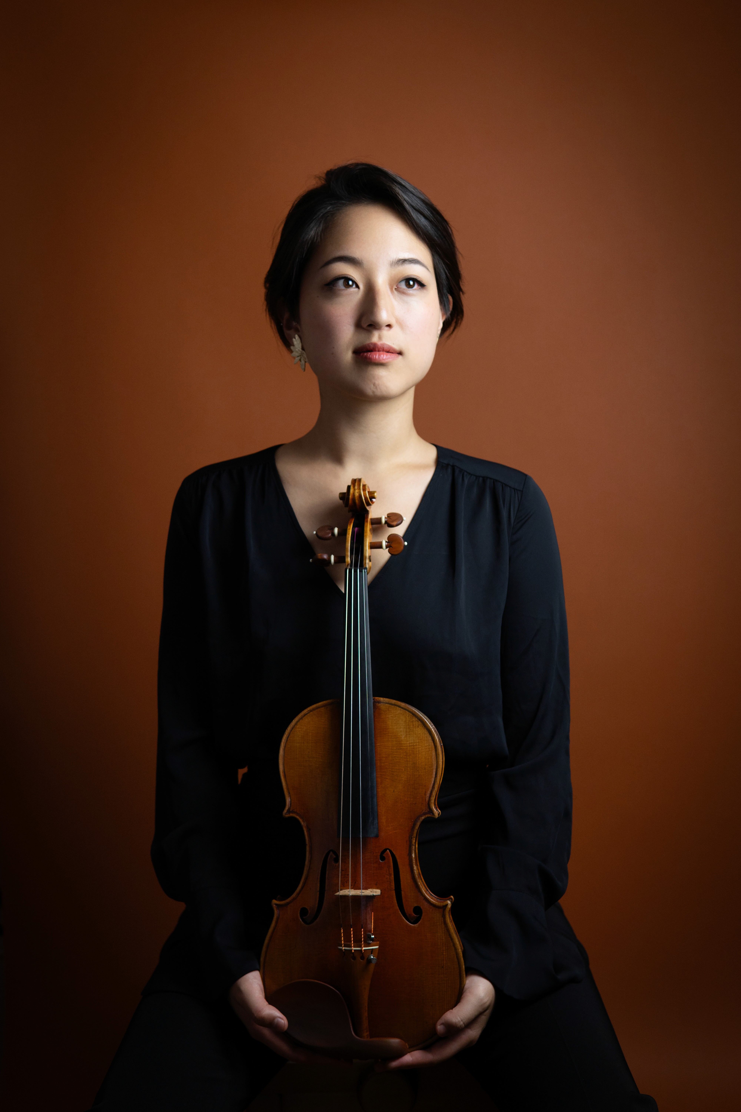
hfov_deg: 29.9
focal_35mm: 45
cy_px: 556
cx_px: 370
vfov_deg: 43.6
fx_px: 1389
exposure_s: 1/125
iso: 320
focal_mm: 30
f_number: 5.6
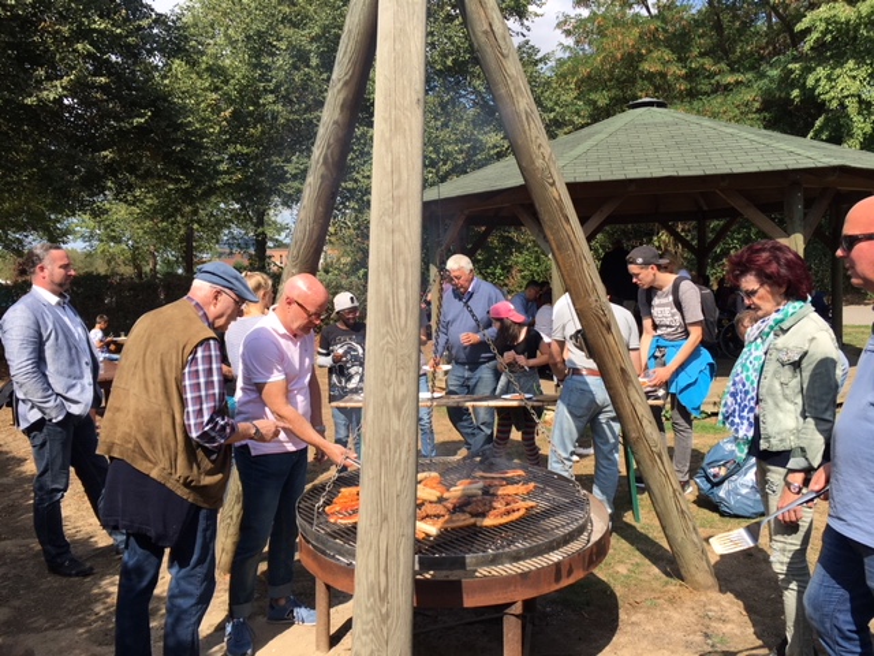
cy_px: 328
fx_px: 732
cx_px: 437
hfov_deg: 61.7
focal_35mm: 29
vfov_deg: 48.2
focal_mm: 4.15
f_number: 2.2
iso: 25
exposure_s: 1/1148
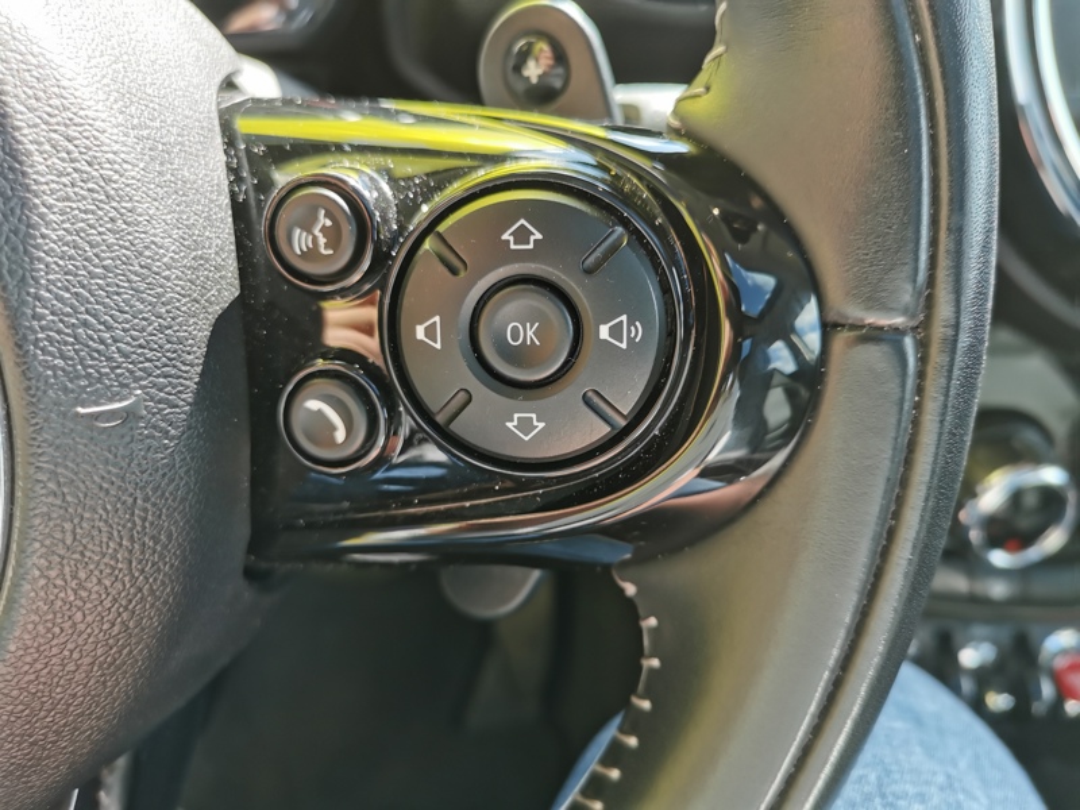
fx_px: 842
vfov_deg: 51.4
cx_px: 540
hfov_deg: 65.3
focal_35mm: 27
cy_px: 405
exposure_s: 1/128
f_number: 1.8
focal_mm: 5.58
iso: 50
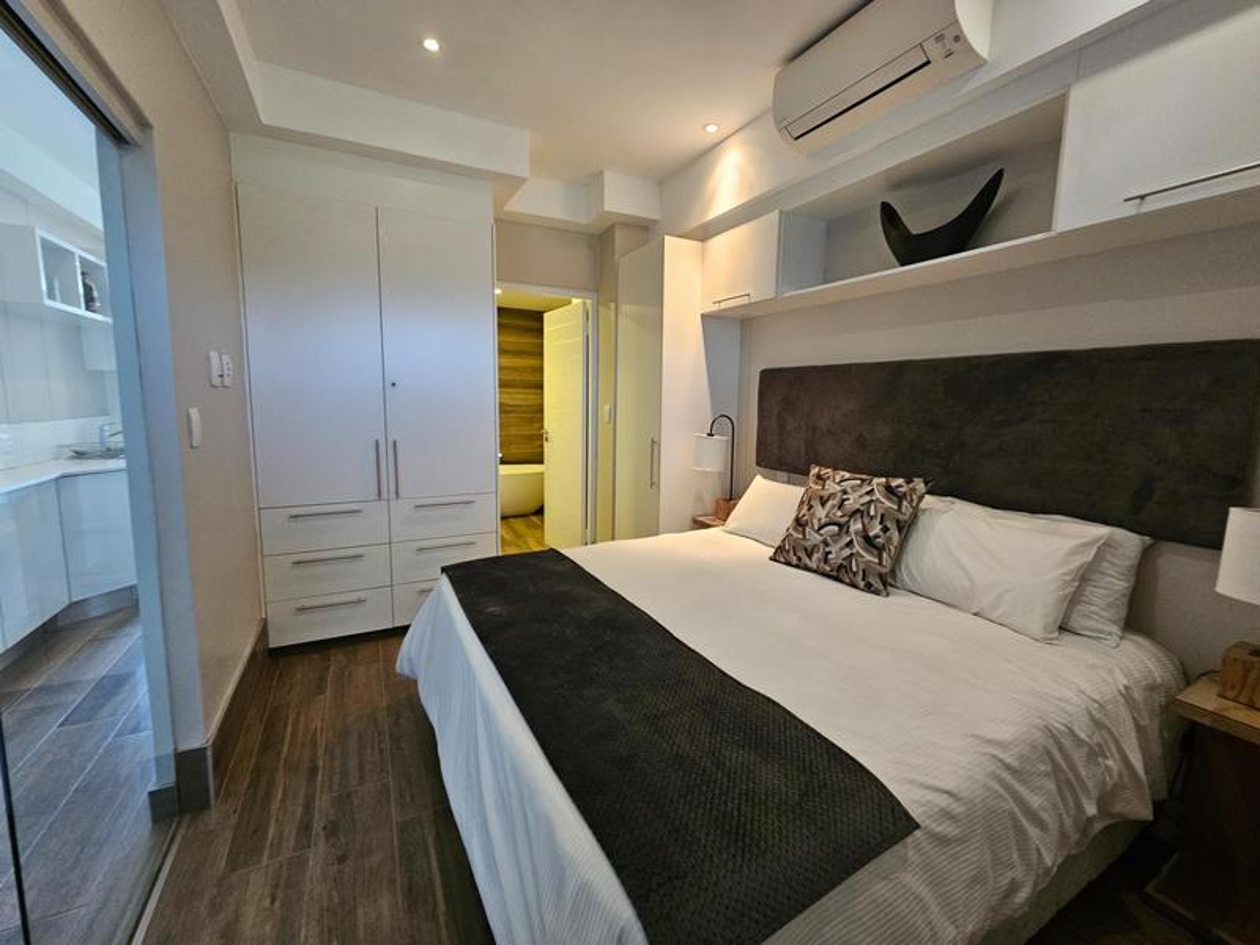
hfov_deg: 106.2
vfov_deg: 89.9
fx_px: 473
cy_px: 472
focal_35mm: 13
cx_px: 630
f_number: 2.2
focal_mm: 2.2
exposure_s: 1/33.3
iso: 320
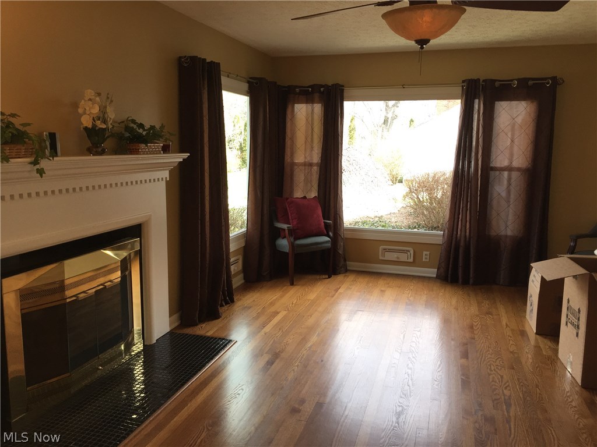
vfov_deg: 48.2
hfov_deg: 61.7
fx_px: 500
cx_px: 298
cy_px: 224
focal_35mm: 29
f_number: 2.2
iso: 64
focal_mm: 4.15
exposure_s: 1/120
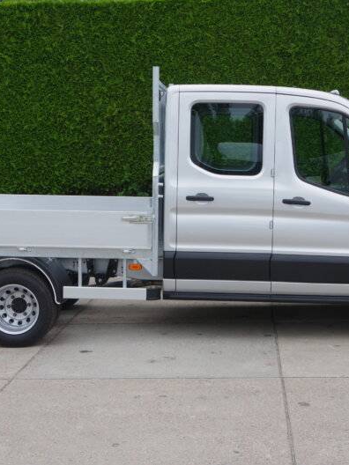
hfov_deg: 21.9
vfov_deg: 29.0
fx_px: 901
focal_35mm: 67
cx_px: 193
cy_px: 234
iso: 200
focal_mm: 31
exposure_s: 1/80
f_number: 10
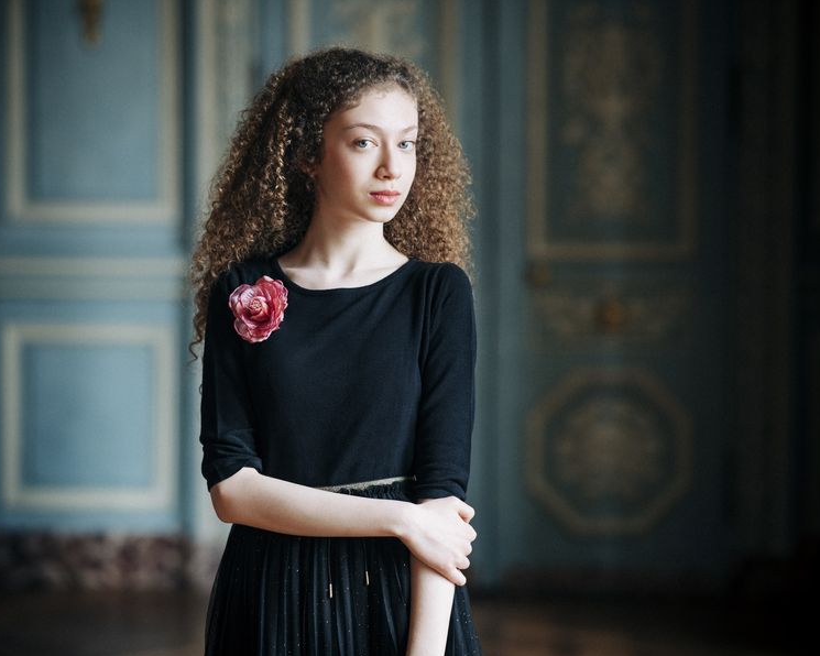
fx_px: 2888
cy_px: 328
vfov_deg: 13.0
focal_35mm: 119
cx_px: 396
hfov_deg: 16.2
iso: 1000
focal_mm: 105
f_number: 2.2
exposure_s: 1/400
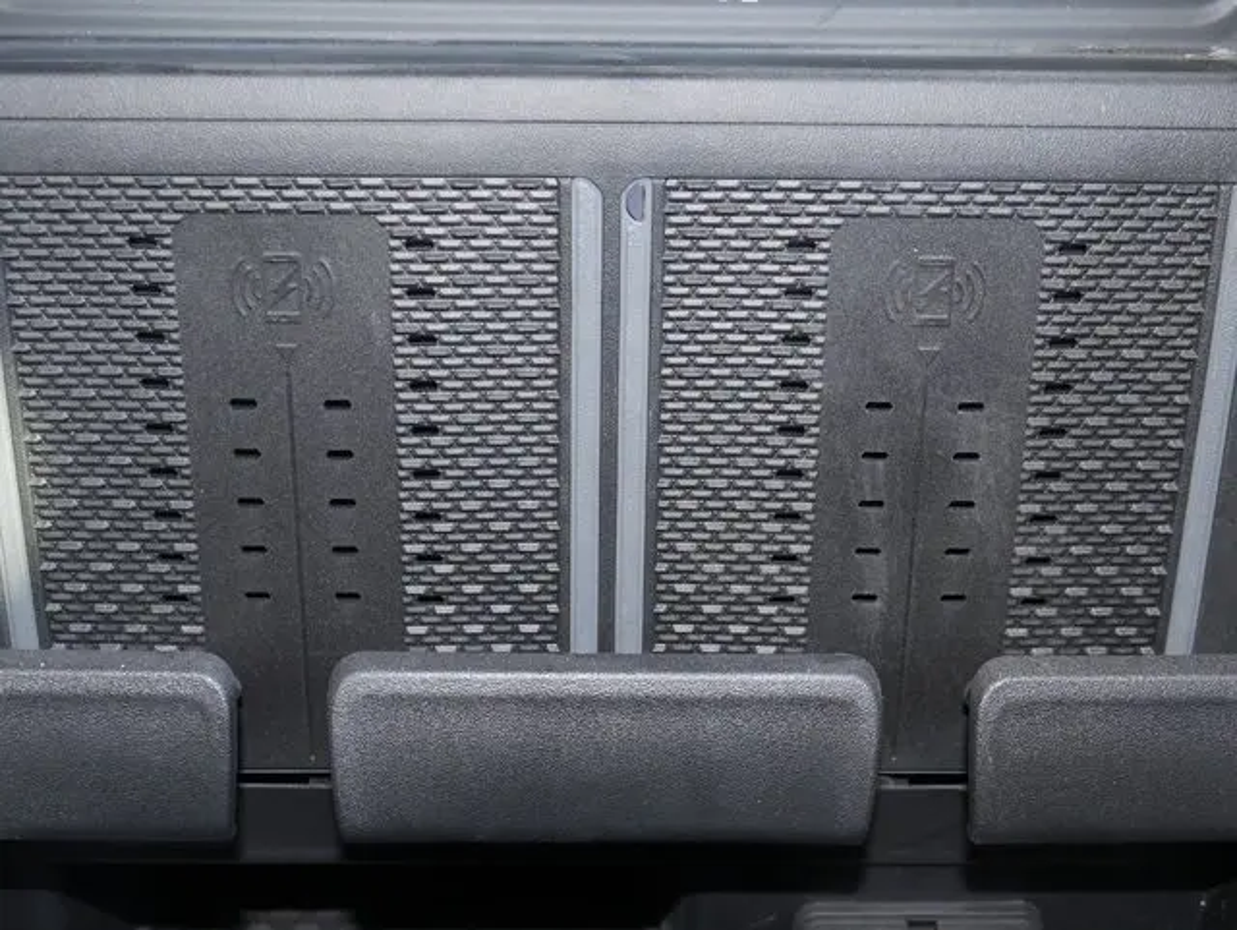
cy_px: 465
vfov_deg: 29.1
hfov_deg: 38.2
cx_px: 618
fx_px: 1788
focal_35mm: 50
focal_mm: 25
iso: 800
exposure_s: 1/60
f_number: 5.3
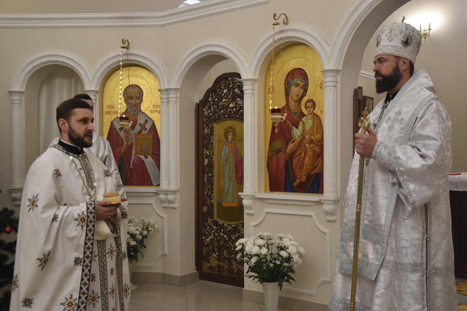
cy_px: 156
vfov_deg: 33.0
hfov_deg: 47.9
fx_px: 525
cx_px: 234
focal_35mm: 40
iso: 450
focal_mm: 27
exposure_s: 1/40
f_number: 3.8
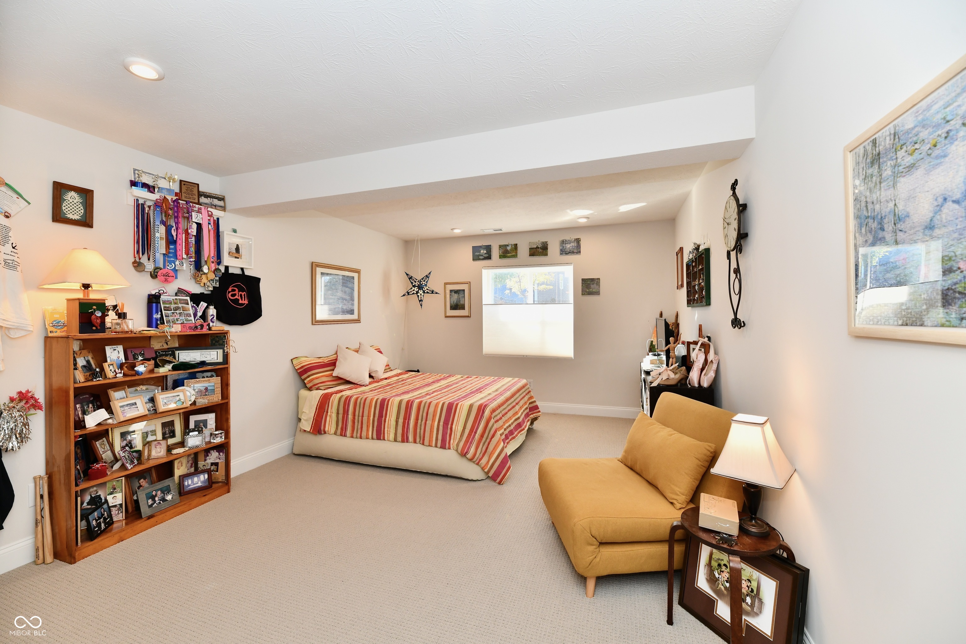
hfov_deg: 104.3
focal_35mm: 14
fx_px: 376
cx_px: 483
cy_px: 322
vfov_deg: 81.2
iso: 640
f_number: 6.3
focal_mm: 14
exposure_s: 1/160
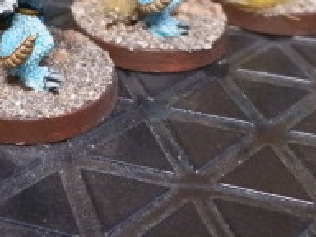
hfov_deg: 24.4
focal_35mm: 78
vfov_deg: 17.9
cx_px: 44
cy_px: -58
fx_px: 712
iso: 400
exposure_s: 1/125
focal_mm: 5
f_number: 3.1
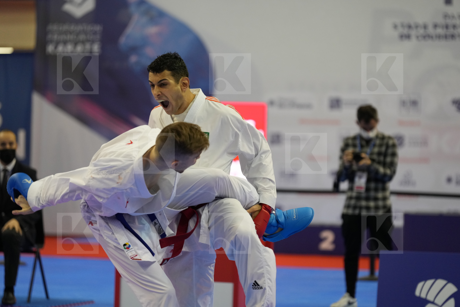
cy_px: 154
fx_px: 1916
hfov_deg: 13.7
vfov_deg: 9.1
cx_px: 230
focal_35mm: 150
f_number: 2.8
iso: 2500
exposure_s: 1/1000
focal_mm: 150
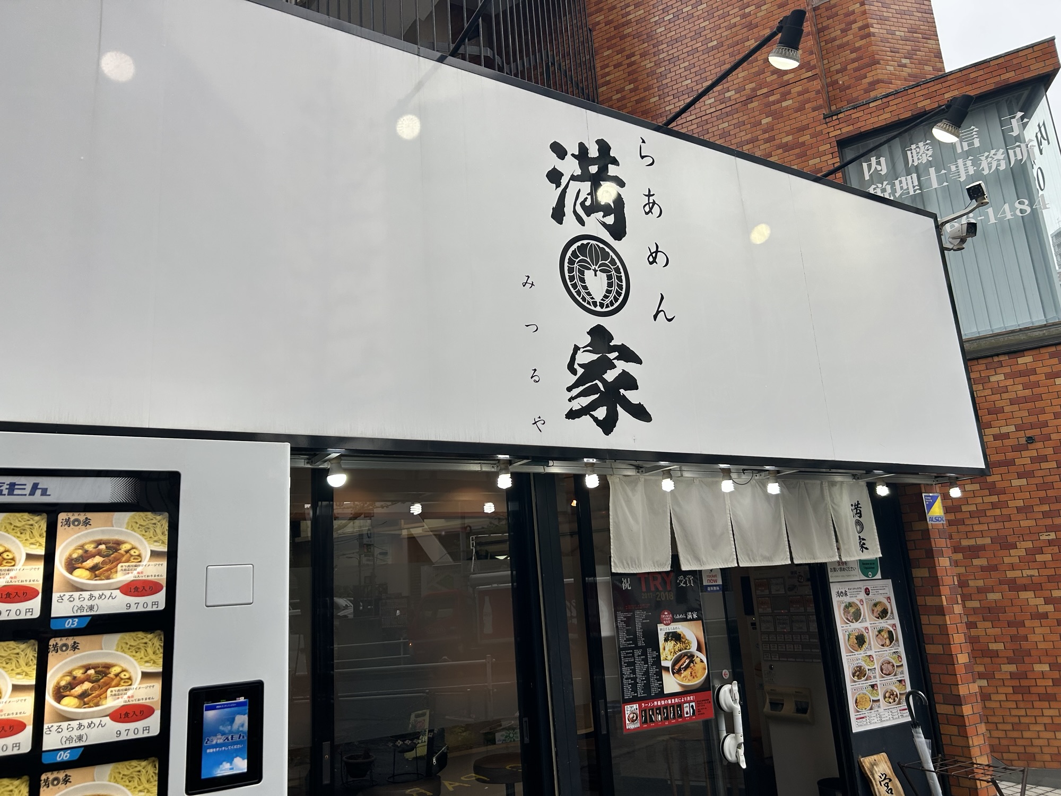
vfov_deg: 53.1
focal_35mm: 26
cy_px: 398
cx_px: 530
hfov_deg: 67.3
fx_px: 797
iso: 50
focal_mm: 5.7
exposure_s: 1/549
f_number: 1.5
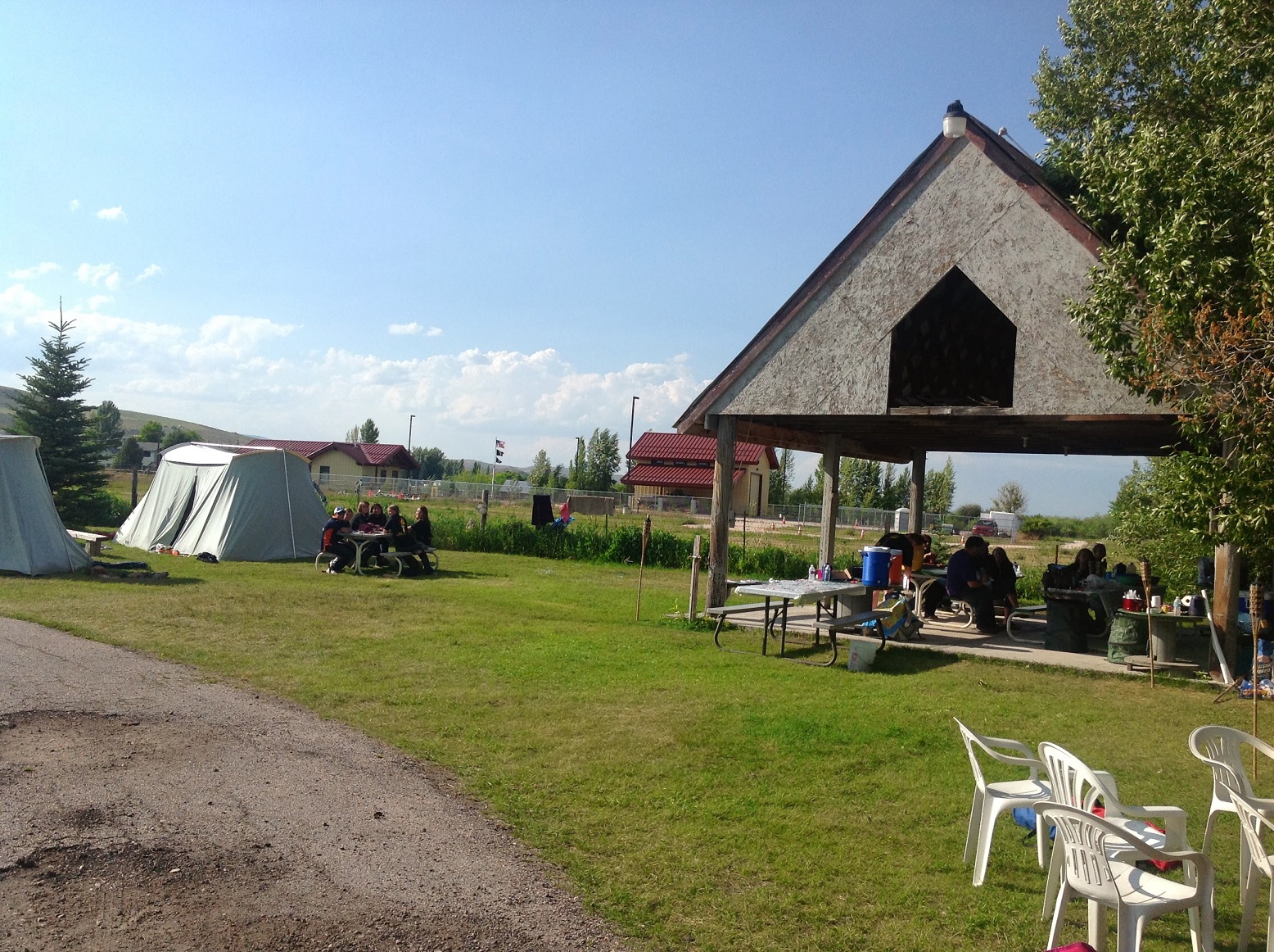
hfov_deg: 52.7
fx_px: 1286
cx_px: 637
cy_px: 476
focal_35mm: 35
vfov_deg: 40.6
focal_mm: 4.28
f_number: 2.4
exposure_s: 1/2326
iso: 64
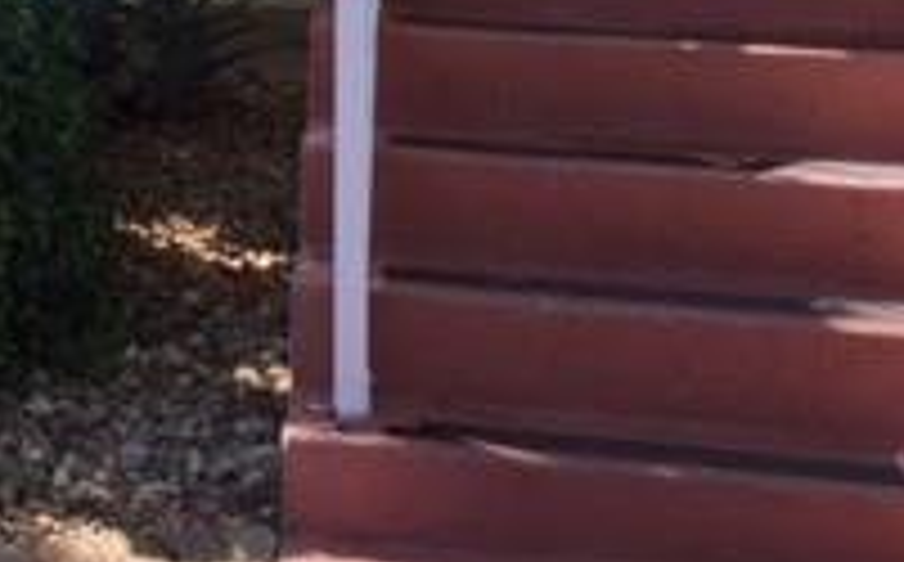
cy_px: -351
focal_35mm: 98
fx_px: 2411
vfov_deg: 12.5
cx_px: -234
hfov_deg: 19.7
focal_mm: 4.15
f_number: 2.2
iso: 32
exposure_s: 1/608
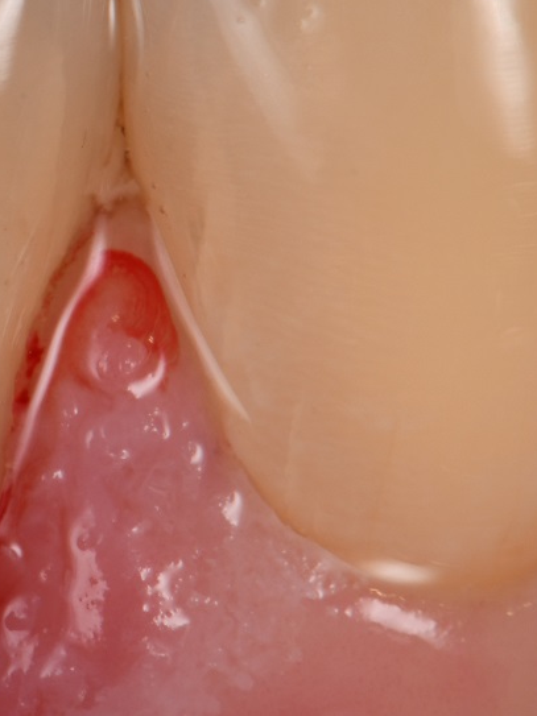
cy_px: 340
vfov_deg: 5.3
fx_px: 7780
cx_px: -94
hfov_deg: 3.9
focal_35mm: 376
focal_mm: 105
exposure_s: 1/200
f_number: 32
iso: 200
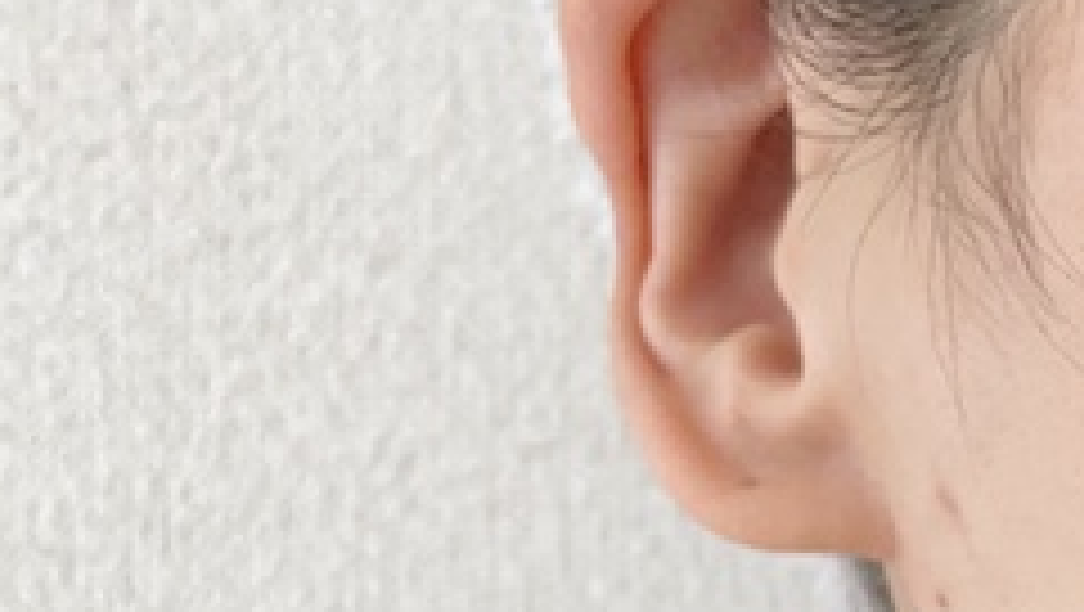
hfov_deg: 21.1
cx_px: 1538
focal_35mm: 88
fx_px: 2531
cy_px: 650
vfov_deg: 13.5
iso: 125
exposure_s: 1/100
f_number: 1.6
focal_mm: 4.2
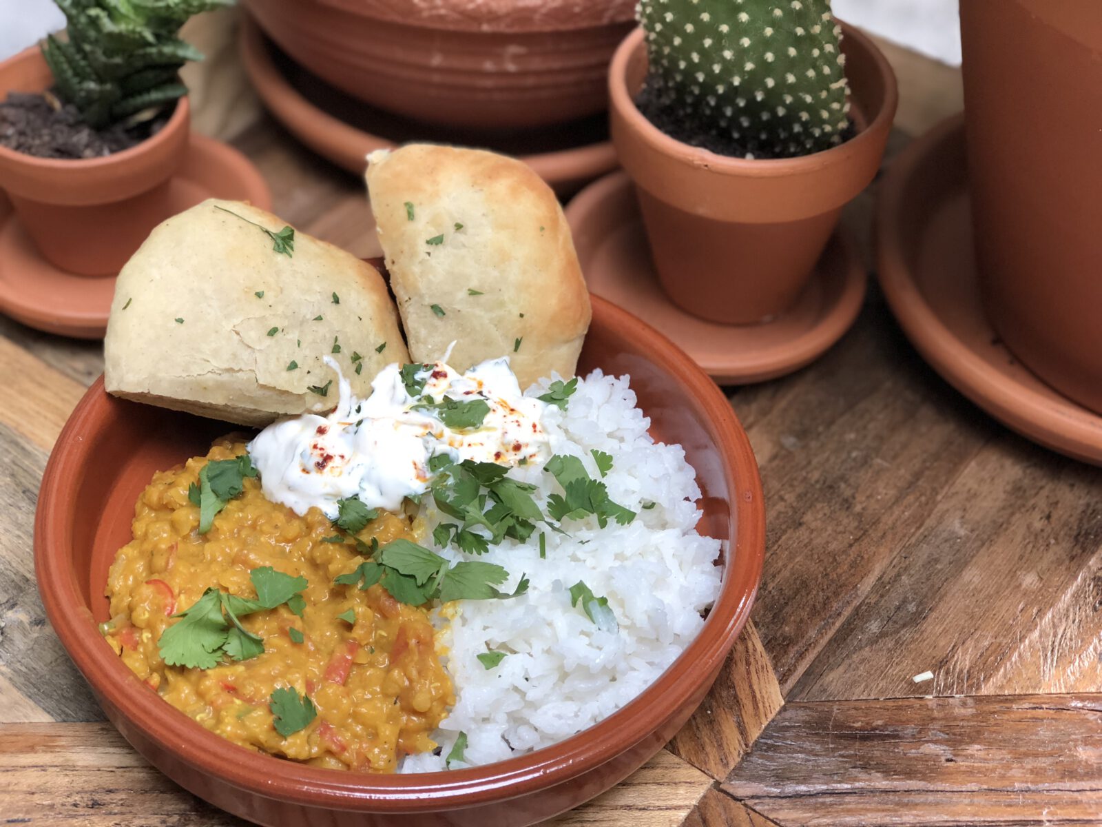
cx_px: 551
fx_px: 1815
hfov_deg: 33.8
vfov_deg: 25.7
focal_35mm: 57
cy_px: 414
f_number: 2.8
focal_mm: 6.6
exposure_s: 1/50
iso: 64
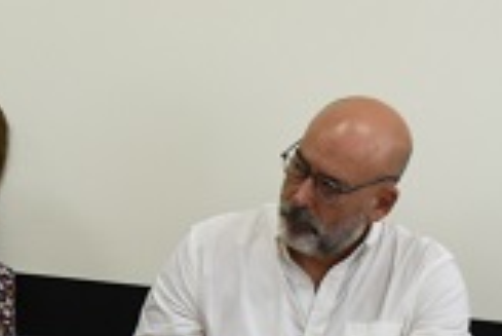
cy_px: 314
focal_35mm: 199
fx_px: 2777
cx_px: -339
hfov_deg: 9.9
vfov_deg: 6.9
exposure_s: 1/60
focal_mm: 18
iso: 400
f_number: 4
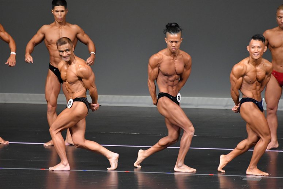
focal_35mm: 375
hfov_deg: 5.5
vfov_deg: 3.7
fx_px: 2947
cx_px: 142
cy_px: 94
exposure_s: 1/400
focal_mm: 250
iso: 5000
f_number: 5.6
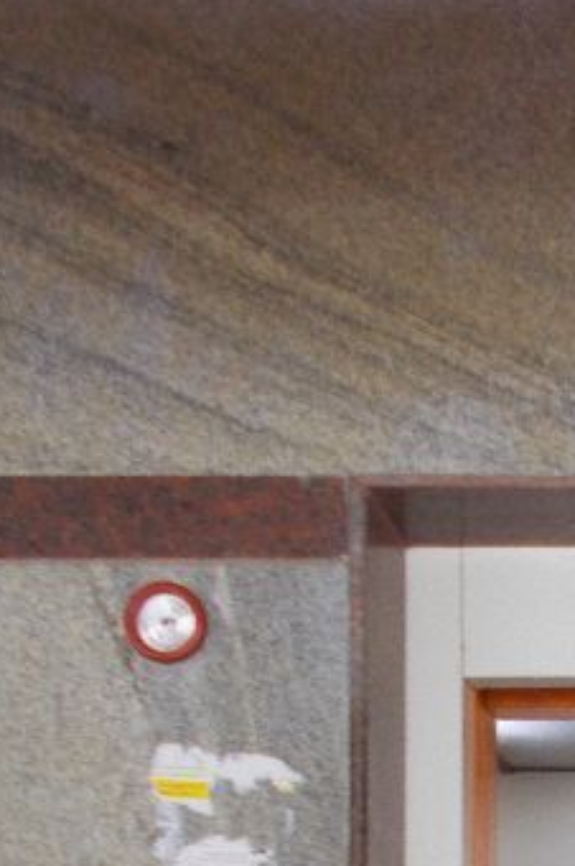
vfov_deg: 21.2
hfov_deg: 14.5
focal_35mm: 86
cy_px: 1159
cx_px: 934
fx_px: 2064
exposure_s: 1/25
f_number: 3.2
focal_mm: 4.6
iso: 125
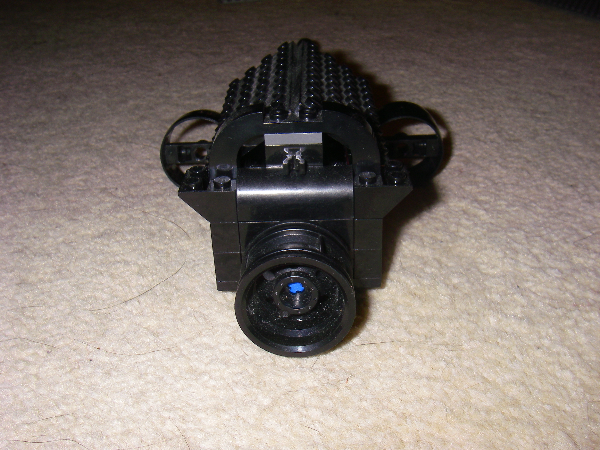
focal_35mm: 38
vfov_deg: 37.7
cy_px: 225
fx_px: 659
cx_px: 300
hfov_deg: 49.0
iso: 64
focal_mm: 6.3
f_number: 6.6
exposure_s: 1/40
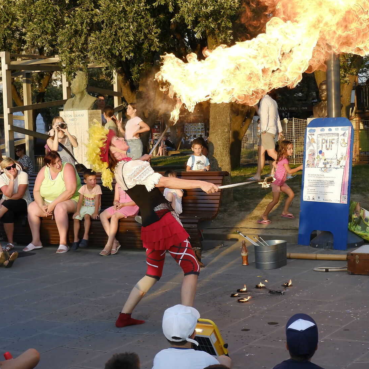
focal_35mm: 72
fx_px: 868
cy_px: 200
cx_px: 201
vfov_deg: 24.0
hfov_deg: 24.0
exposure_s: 1/850
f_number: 4.4
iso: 800
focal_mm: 26.4
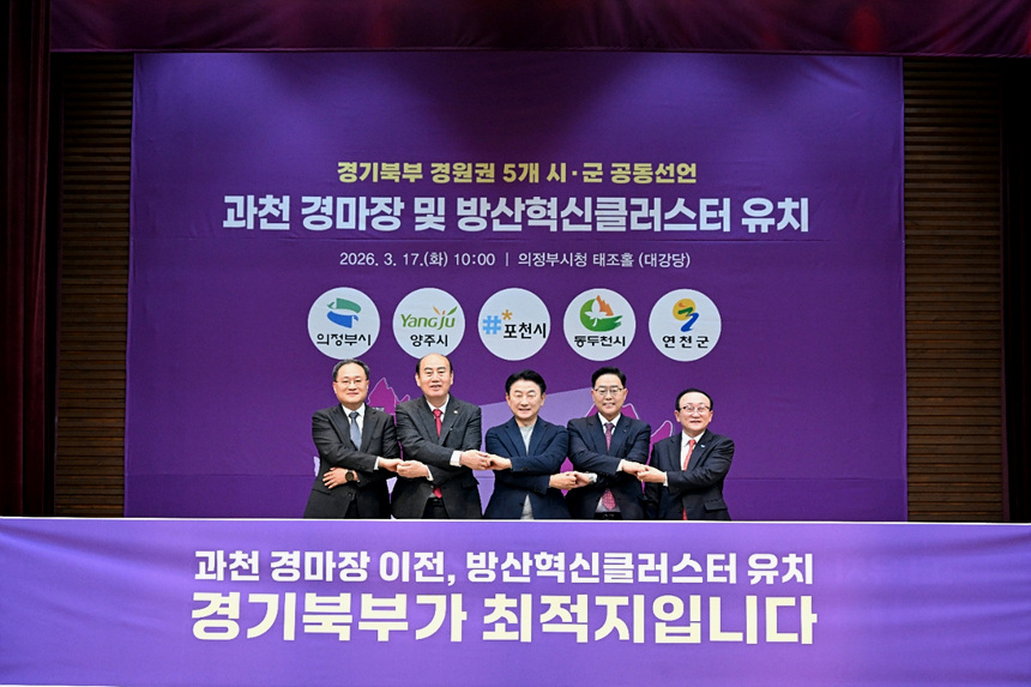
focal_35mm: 67
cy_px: 344
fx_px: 1918
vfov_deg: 20.3
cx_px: 516
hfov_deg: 30.1
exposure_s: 1/125
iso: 2500
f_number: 6
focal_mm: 67
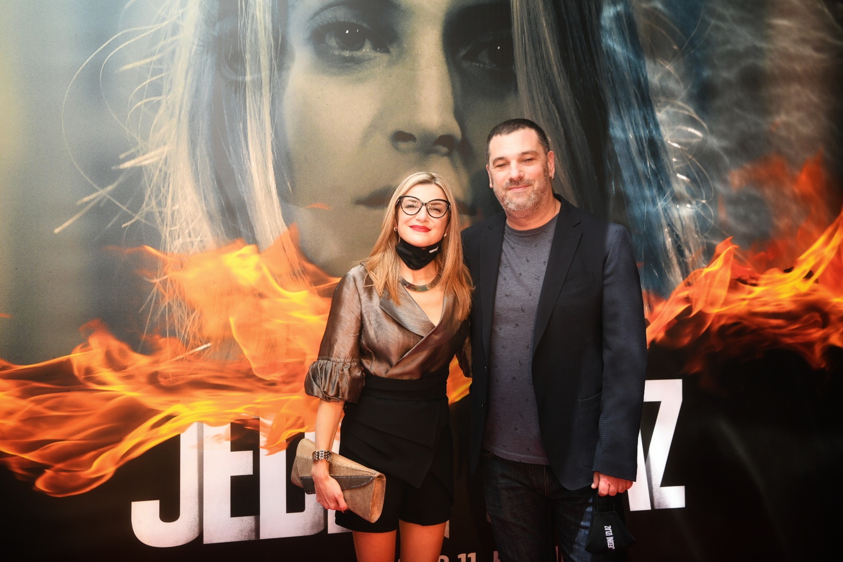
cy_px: 281
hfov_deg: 48.5
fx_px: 937
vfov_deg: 33.4
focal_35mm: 40
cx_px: 422
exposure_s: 1/250
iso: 1000
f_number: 5
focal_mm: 40
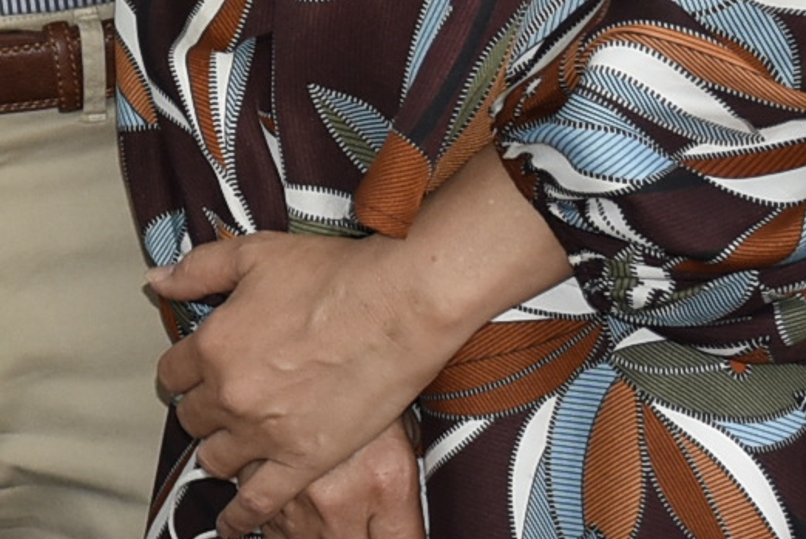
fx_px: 6741
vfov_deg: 4.5
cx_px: -803
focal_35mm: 301
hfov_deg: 6.6
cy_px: -354
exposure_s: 1/250
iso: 500
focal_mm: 35
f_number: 5
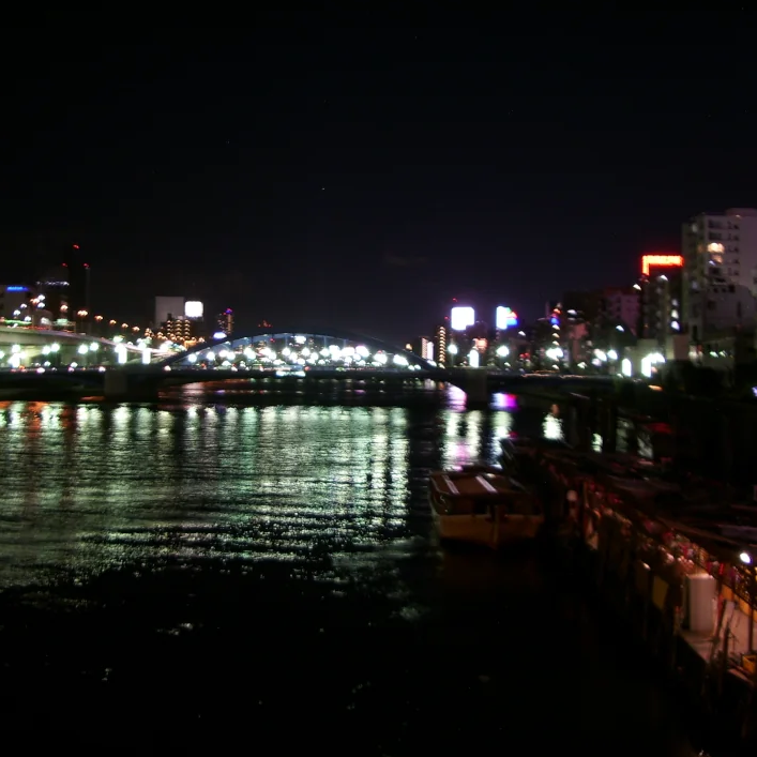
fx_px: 1039
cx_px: 307
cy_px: 379
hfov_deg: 39.9
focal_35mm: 42
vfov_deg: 40.0
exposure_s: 1/1.25
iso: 100
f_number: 2.6
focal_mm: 5.8
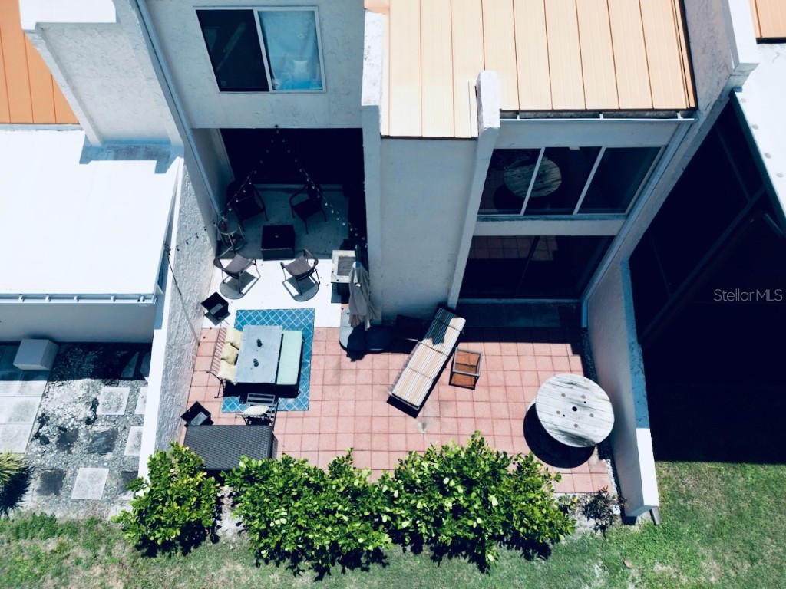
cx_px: 393
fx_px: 545
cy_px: 294
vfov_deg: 56.8
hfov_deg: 71.6
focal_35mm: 24
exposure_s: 1/4000
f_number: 1.7
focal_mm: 6.72
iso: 120
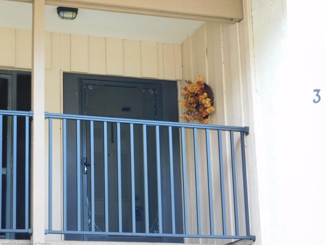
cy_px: 122
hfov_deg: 19.8
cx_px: 163
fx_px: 932
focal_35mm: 99
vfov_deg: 14.9
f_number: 4.6
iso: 125
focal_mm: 17.6
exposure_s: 1/30
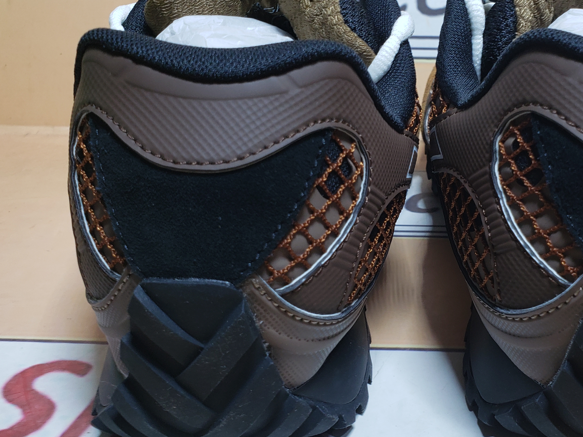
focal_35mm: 42
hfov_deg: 43.8
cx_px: 412
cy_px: 228
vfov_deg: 34.3
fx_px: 707
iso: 50
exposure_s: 1/182
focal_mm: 4.3
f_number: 2.4
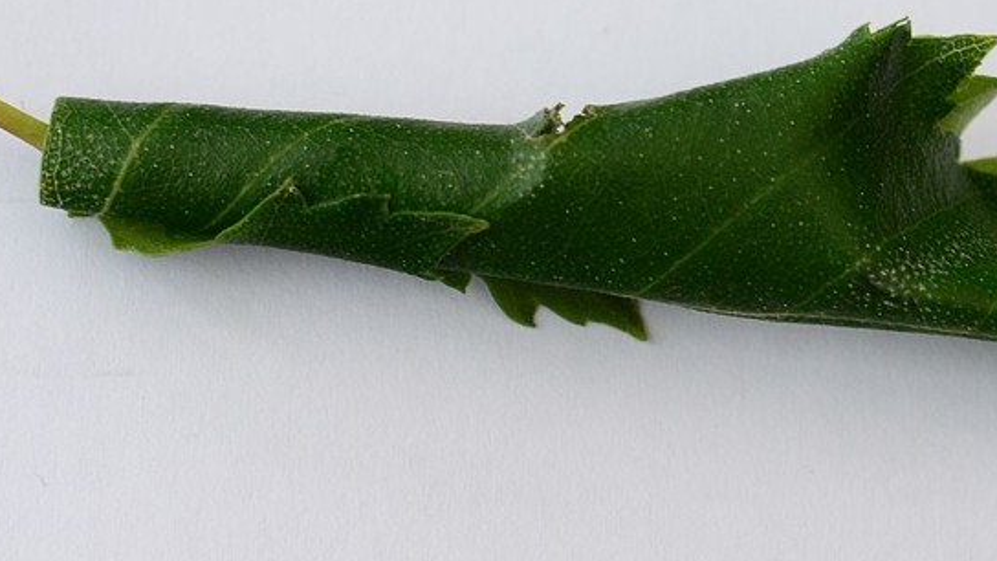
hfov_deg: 13.7
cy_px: 189
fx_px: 4124
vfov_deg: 7.8
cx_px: 742
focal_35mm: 156
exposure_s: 1/100
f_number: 6.3
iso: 400
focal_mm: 60
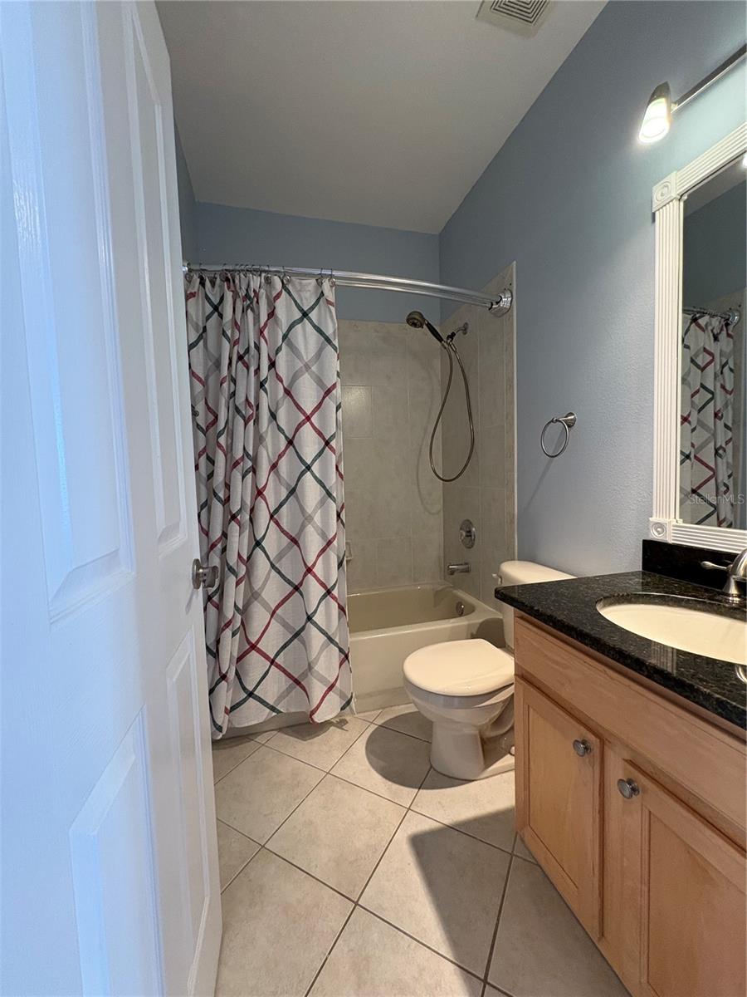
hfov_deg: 85.7
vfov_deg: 102.1
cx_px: 374
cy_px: 498
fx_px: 403
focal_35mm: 14
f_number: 2.2
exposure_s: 1/60
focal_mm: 2.22
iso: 400
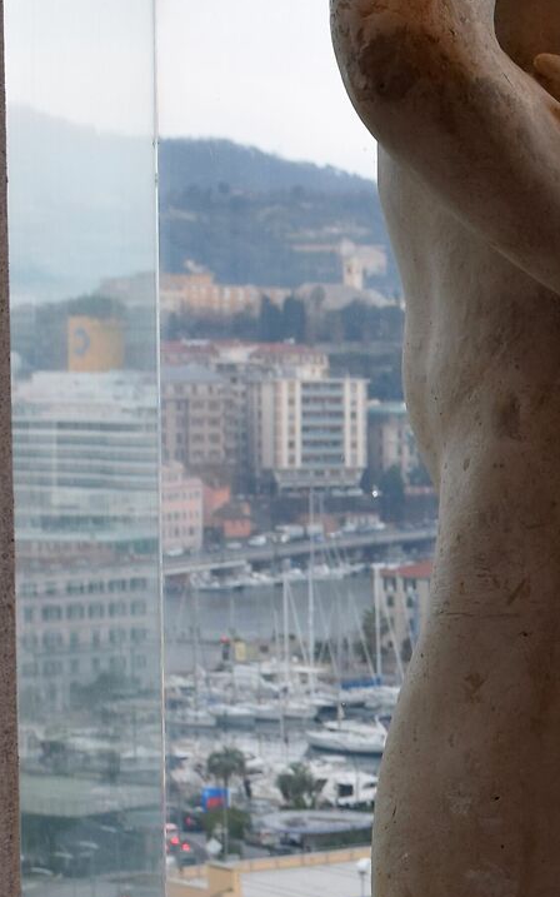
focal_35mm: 133
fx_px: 3248
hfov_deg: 9.6
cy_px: 733
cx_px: 770
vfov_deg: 15.6
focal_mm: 26
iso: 400
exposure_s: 1/160
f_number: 6.3
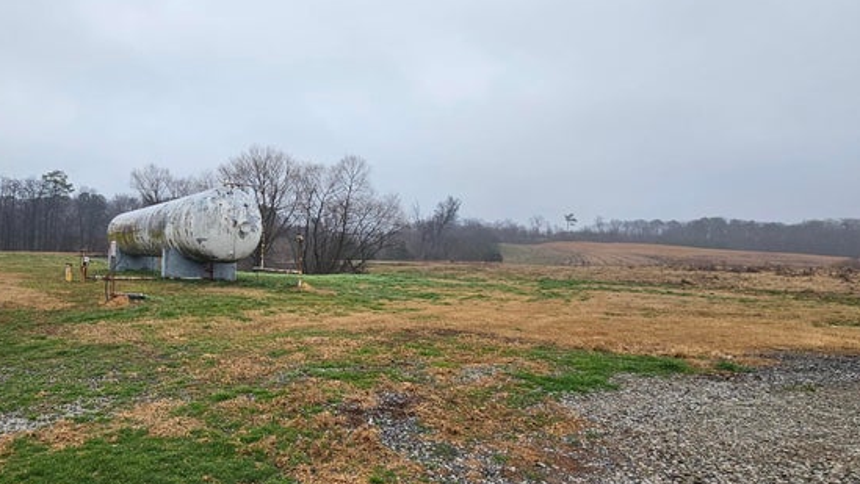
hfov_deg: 76.9
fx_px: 502
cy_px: 230
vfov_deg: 51.5
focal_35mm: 22
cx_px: 247
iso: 50
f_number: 2.2
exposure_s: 1/942
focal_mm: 2.2
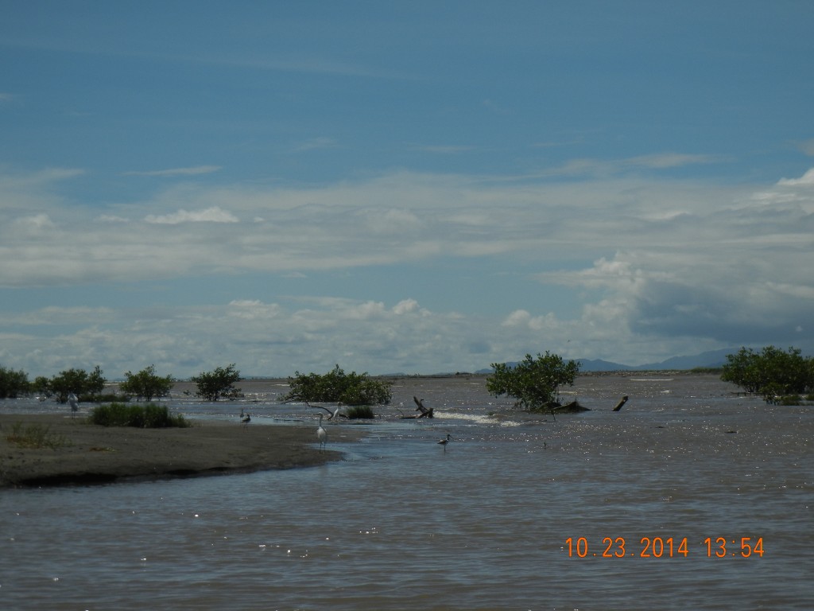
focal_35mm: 102
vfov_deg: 14.5
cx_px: 407
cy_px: 306
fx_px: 2399
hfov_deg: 19.3
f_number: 9
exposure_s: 1/1000
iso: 160
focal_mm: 18.3
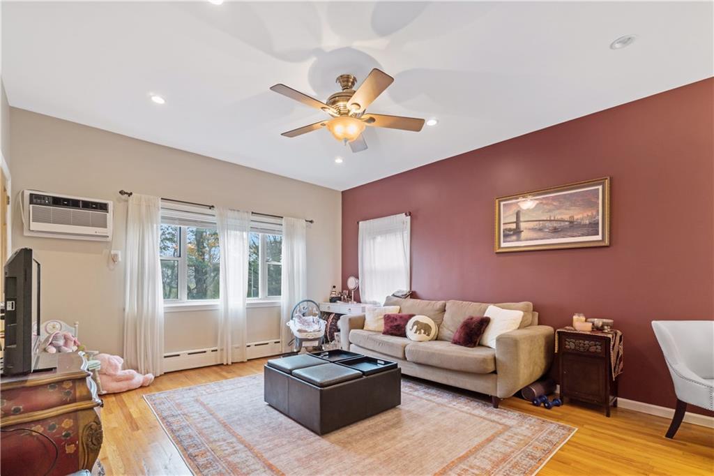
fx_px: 297
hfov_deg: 100.4
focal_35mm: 15
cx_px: 357
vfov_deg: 77.3
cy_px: 238
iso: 100
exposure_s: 1/5
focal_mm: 10
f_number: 8
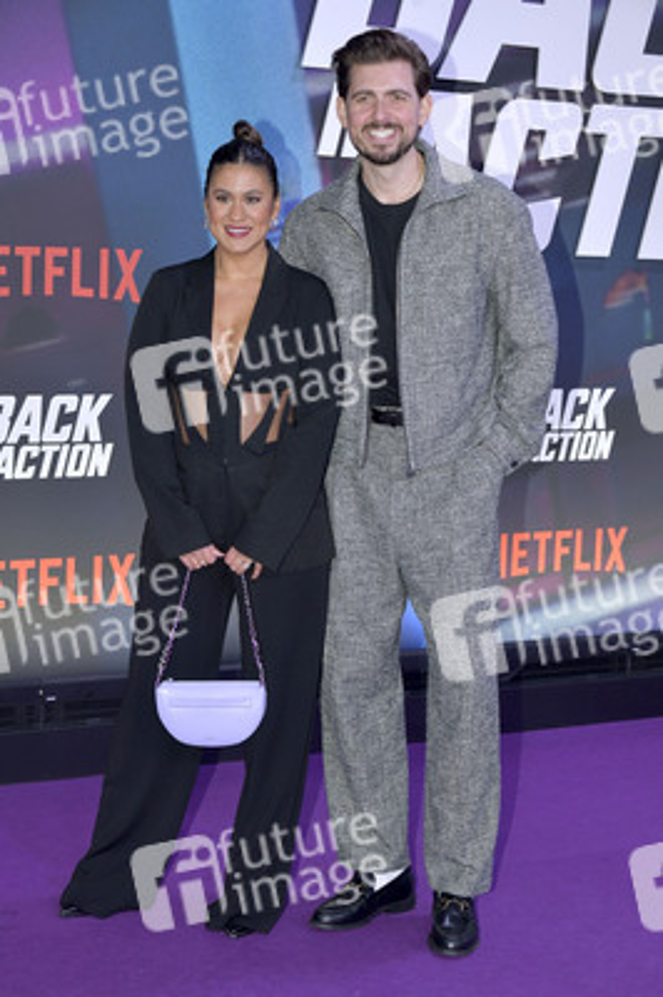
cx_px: 332
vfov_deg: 28.9
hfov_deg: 19.4
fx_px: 1937
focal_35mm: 70
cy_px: 498
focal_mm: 70
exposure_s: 1/200
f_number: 7.1
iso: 1250
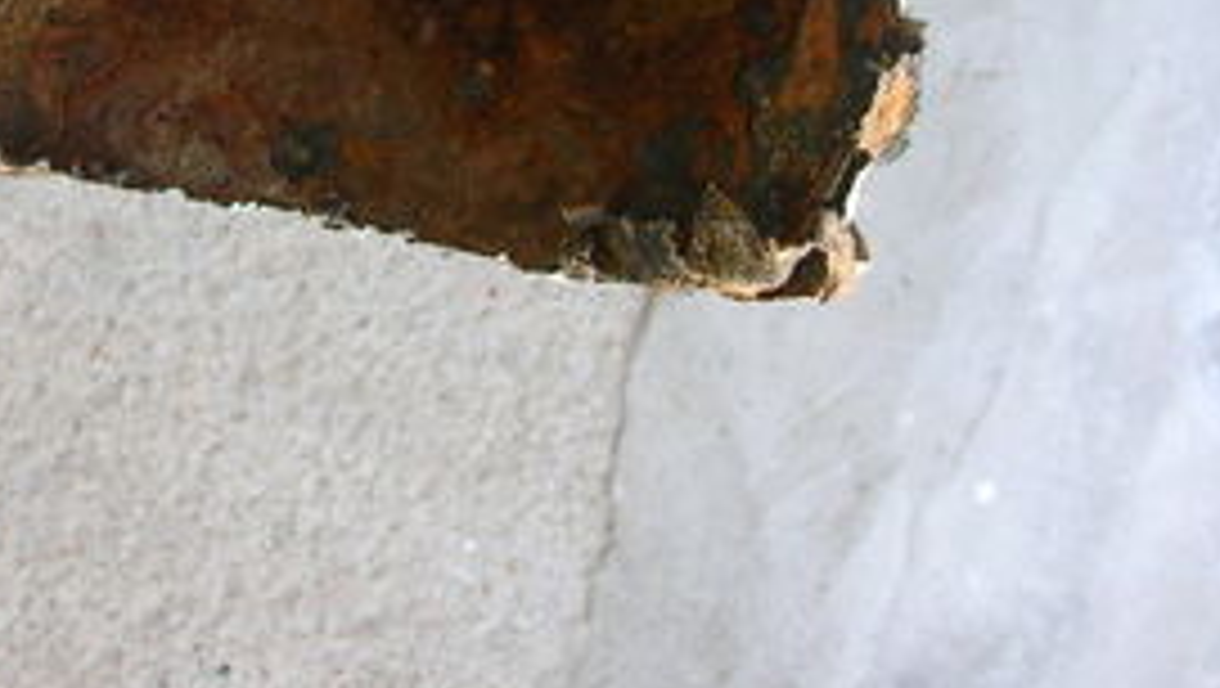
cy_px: -85
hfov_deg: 23.0
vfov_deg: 13.2
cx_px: 86
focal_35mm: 90
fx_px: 2914
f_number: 3
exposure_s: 1/60.3
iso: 50
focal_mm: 5.8
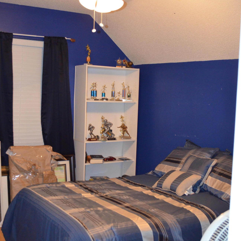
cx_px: 120
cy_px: 131
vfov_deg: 36.0
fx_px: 370
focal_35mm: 47
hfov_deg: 36.1
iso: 2500
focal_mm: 24
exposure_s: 1/60
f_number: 4
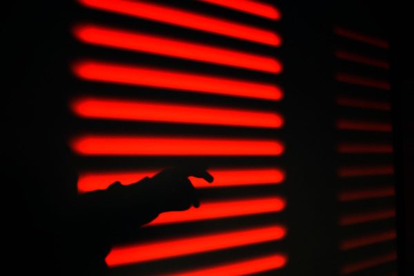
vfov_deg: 40.0
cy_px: 138
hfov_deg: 57.2
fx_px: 379
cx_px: 207
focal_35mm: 33
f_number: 4
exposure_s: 1/5
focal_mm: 22
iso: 800
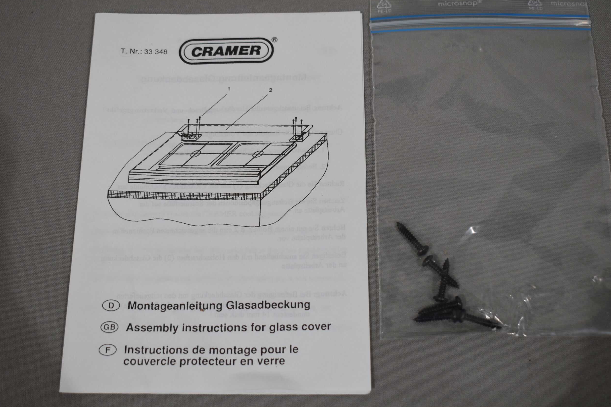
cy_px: 201
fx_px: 832
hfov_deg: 40.3
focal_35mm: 49
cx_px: 309
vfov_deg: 27.5
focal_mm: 32
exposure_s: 1/125
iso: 250
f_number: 5.6
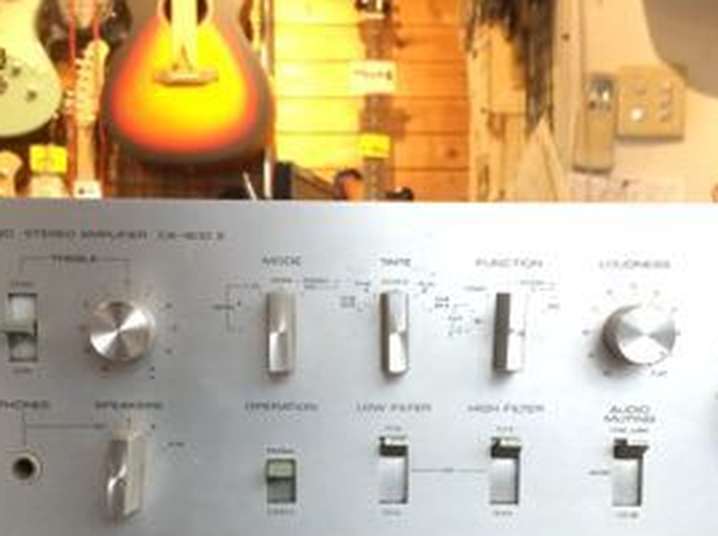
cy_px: 388
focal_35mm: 54
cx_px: 352
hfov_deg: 35.6
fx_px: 1119
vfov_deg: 26.7
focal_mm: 4.15
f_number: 2.2
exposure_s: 1/30
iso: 200
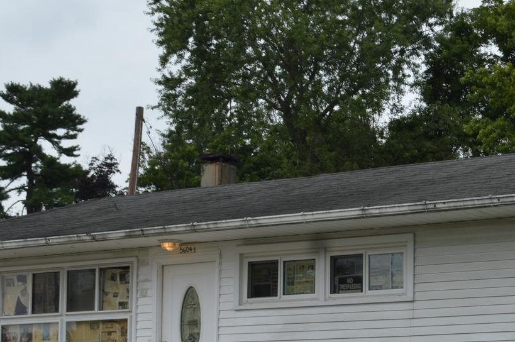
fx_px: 1286
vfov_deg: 14.9
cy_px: 347
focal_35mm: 90
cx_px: 455
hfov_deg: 22.2
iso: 100
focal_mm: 24
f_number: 7.1
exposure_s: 1/200
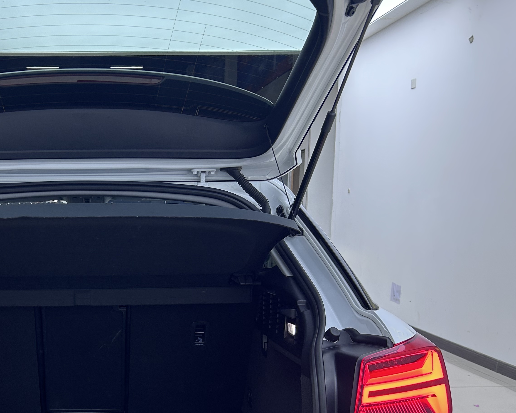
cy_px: 314
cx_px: 105
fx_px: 687
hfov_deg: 39.6
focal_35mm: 45
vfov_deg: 32.7
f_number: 1.5
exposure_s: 1/100
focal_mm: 5.7
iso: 64
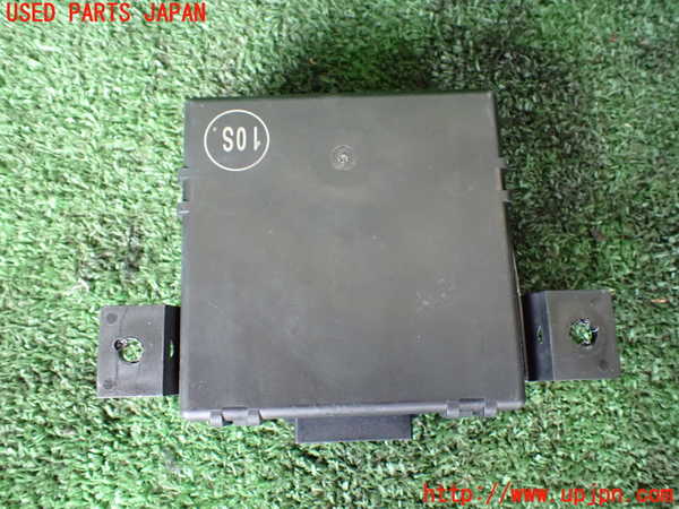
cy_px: 254
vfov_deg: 46.8
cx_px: 340
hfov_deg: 60.0
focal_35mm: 30
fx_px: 588
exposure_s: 1/30
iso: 1000
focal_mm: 5.4
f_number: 2.3
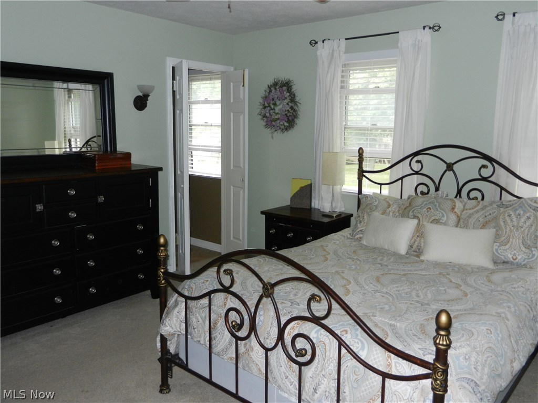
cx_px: 269
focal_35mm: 29
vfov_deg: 48.2
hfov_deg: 61.7
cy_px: 202
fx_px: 451
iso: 250
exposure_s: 1/30
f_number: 3.6
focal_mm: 5.1
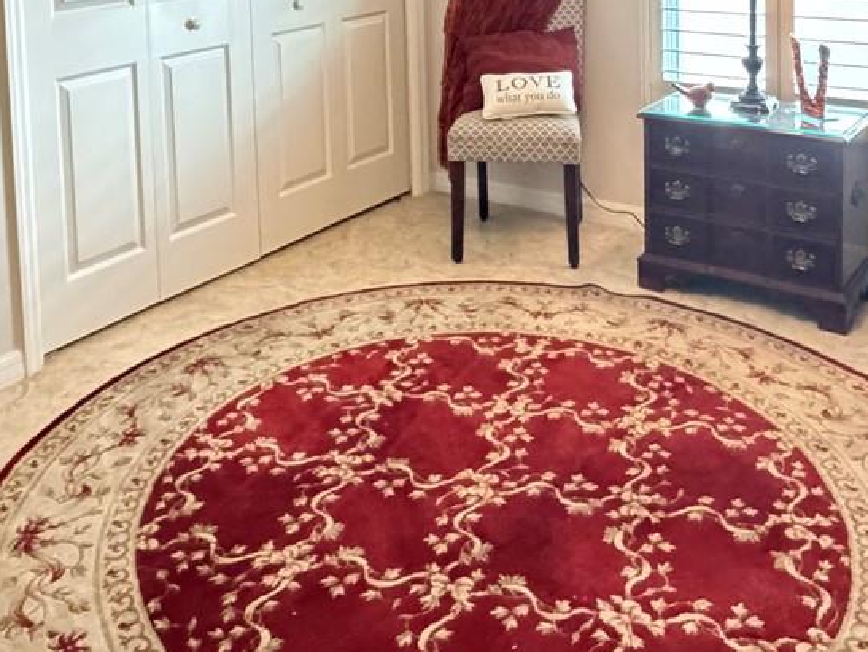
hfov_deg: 45.8
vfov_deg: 31.5
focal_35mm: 41
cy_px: -54
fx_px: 1029
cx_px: 423
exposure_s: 1/60
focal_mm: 2.22
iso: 1250
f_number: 2.2
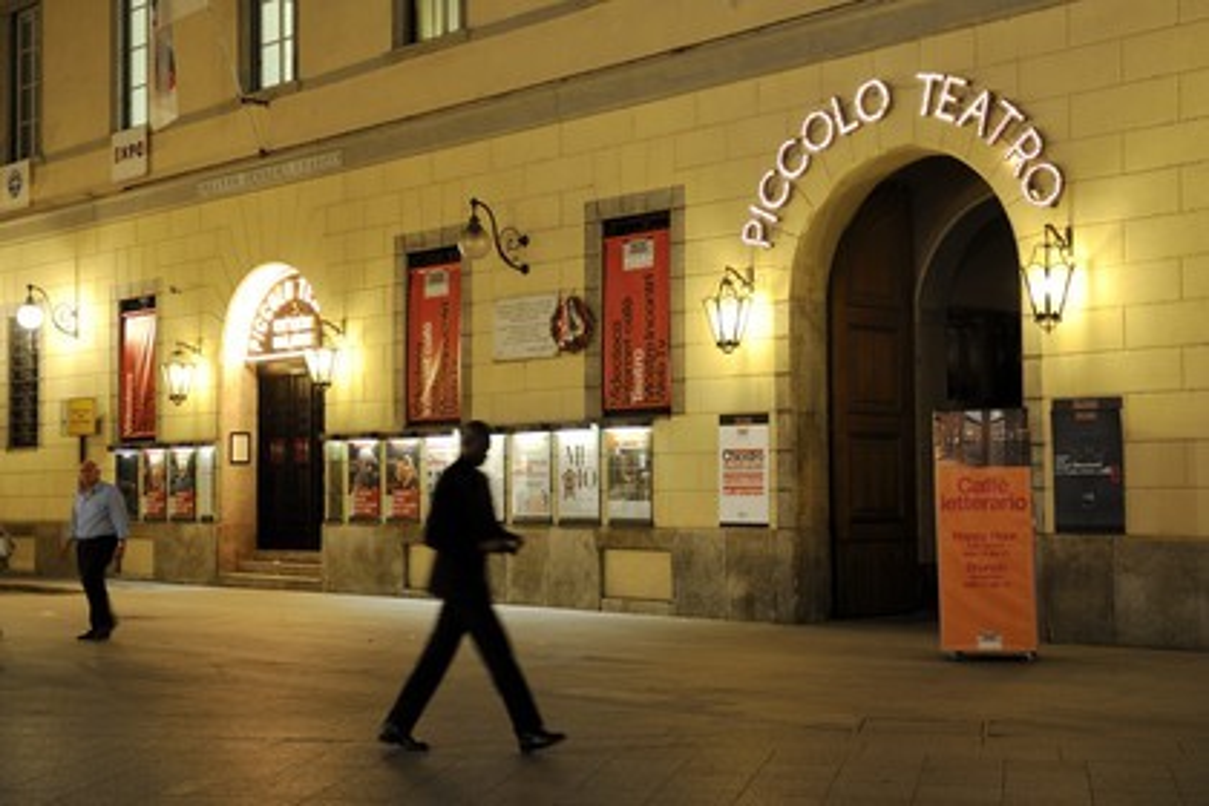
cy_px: 403
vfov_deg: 28.1
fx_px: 1612
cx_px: 604
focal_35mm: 48
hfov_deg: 41.1
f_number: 2.8
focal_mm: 48
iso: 800
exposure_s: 1/30
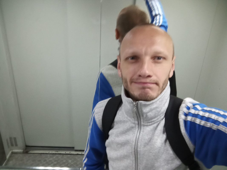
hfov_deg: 63.4
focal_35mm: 28
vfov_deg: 49.7
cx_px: 114
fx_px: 184
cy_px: 85
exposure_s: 1/25
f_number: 2
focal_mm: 2.64
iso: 403
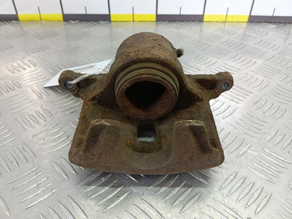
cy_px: 110
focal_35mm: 23
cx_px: 146
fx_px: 194
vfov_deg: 58.9
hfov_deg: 73.9
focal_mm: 4.11
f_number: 1.6
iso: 127
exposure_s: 1/50
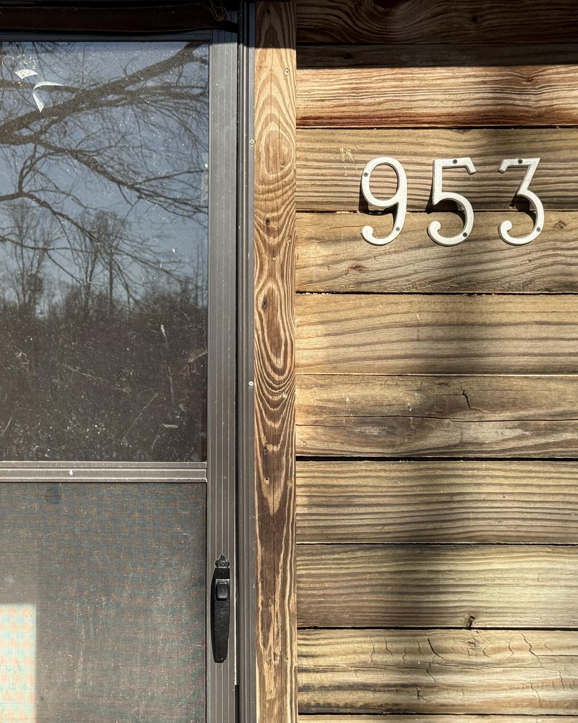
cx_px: 149
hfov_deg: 24.0
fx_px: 1347
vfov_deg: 30.0
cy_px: 359
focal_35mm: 63
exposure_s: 1/2273
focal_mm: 6.76
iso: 80
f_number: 1.78
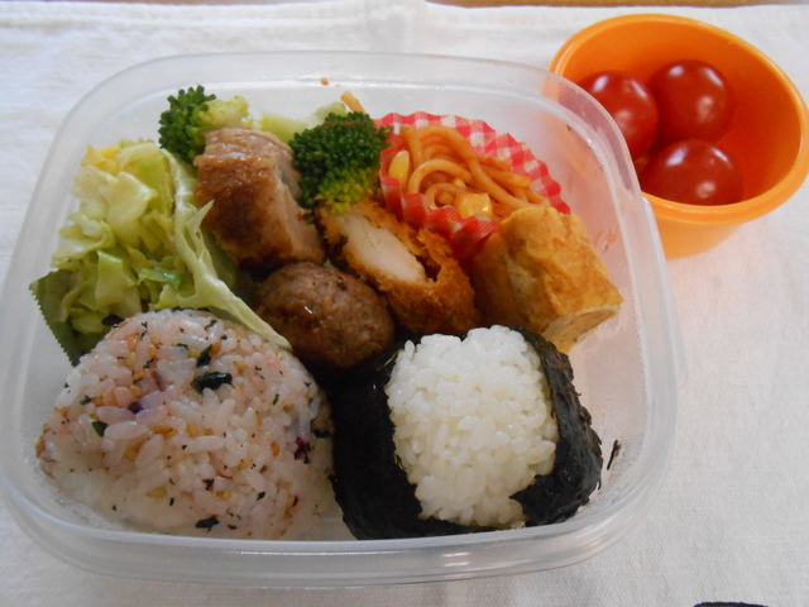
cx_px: 404
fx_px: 608
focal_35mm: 26
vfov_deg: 53.1
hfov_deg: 67.3
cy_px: 304
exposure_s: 1/125
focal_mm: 4.6
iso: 800
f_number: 3.5
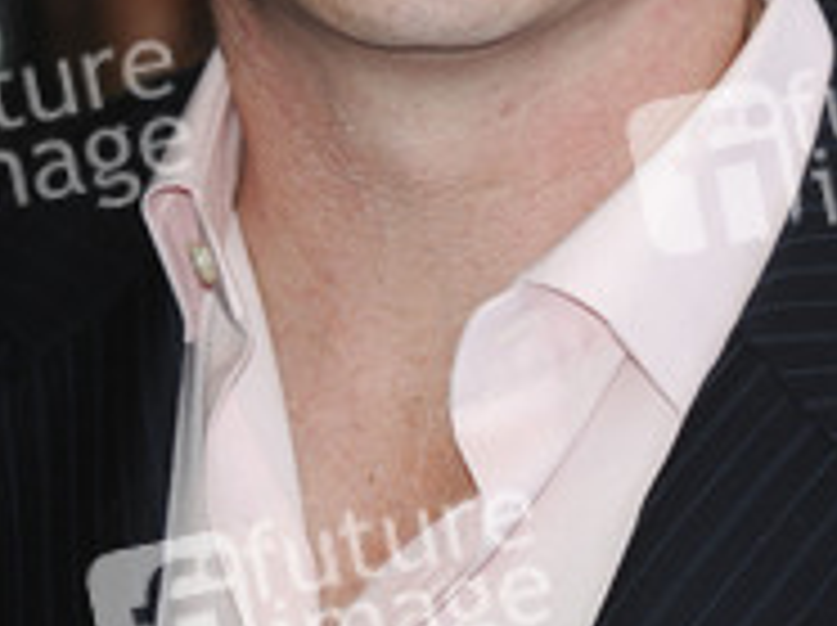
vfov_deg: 5.2
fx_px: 6906
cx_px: 452
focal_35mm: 286
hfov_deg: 6.9
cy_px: -77
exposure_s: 1/160
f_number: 5
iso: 400
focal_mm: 92
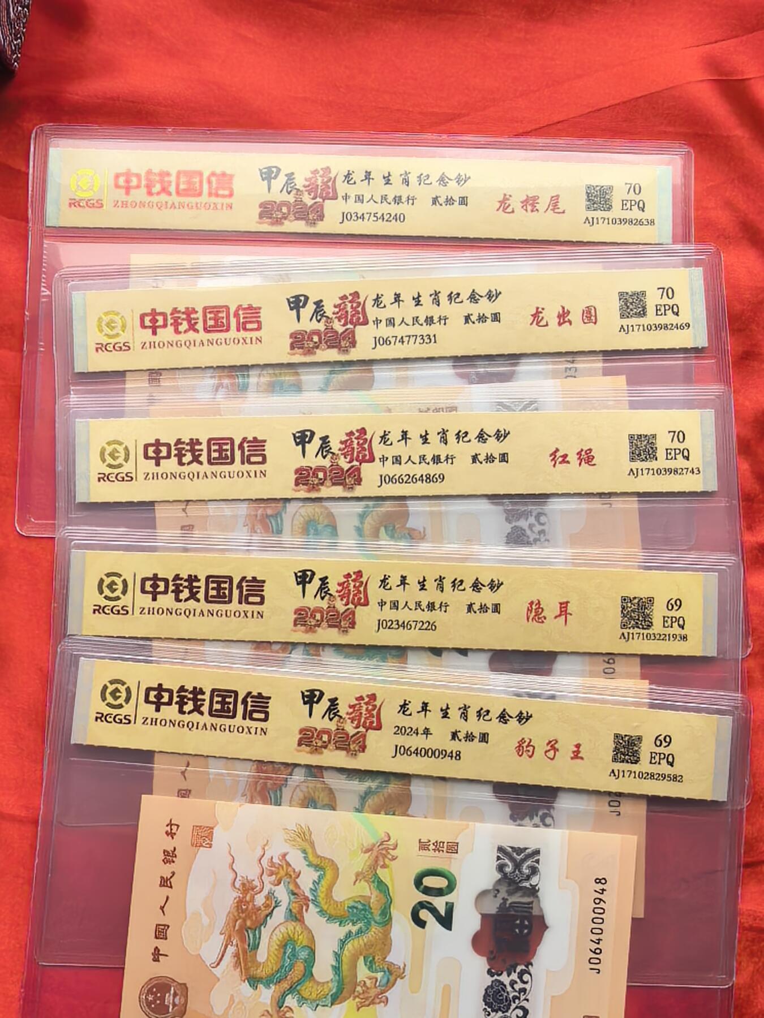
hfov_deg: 30.3
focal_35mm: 48
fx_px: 1413
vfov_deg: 39.7
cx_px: 382
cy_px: 509
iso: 50
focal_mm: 1.95
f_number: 2.2
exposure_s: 1/345
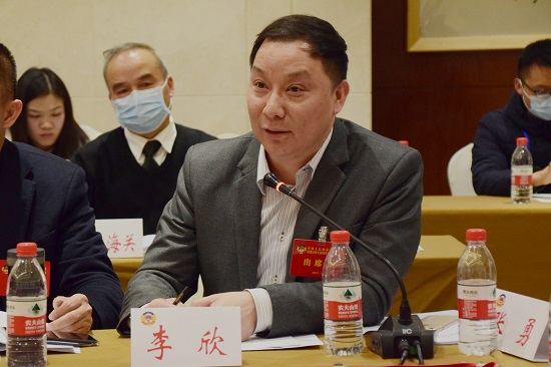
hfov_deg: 20.0
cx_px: 276
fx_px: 1560
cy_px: 184
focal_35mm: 102
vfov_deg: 13.4
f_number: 5
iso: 3600
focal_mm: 68
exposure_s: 1/125
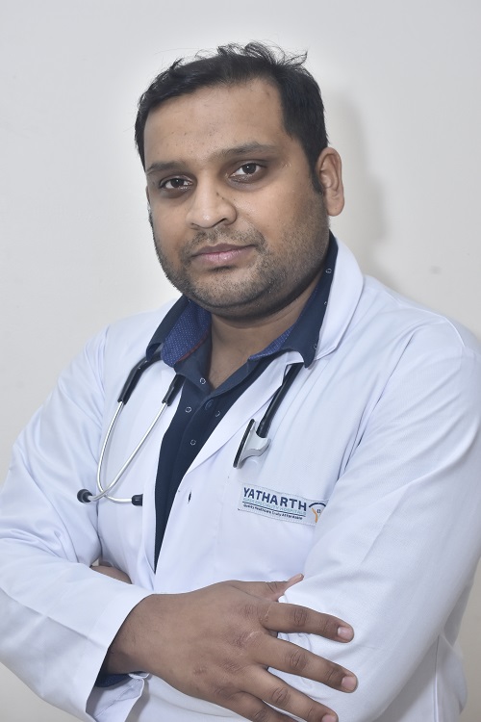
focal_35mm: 72
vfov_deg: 28.1
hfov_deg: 18.9
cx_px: 240
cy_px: 361
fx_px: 1443
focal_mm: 48
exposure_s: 1/125
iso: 400
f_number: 10
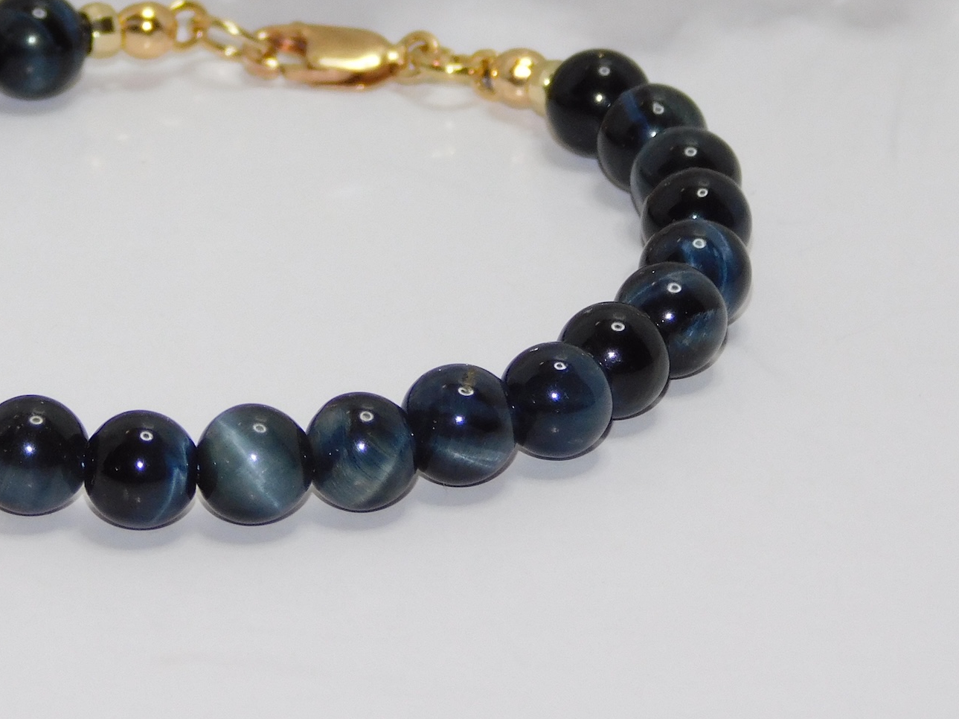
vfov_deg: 4.2
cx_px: 148
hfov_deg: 5.5
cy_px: 123
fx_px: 9888
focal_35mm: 357
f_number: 5.4
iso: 200
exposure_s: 1/60
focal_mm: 32.7
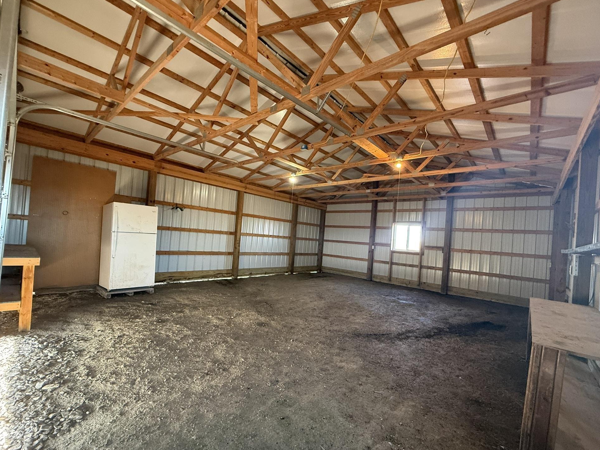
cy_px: 237
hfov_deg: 98.2
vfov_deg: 81.7
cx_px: 304
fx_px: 260
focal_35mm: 15
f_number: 2.2
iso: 500
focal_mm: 2.22
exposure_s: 1/60
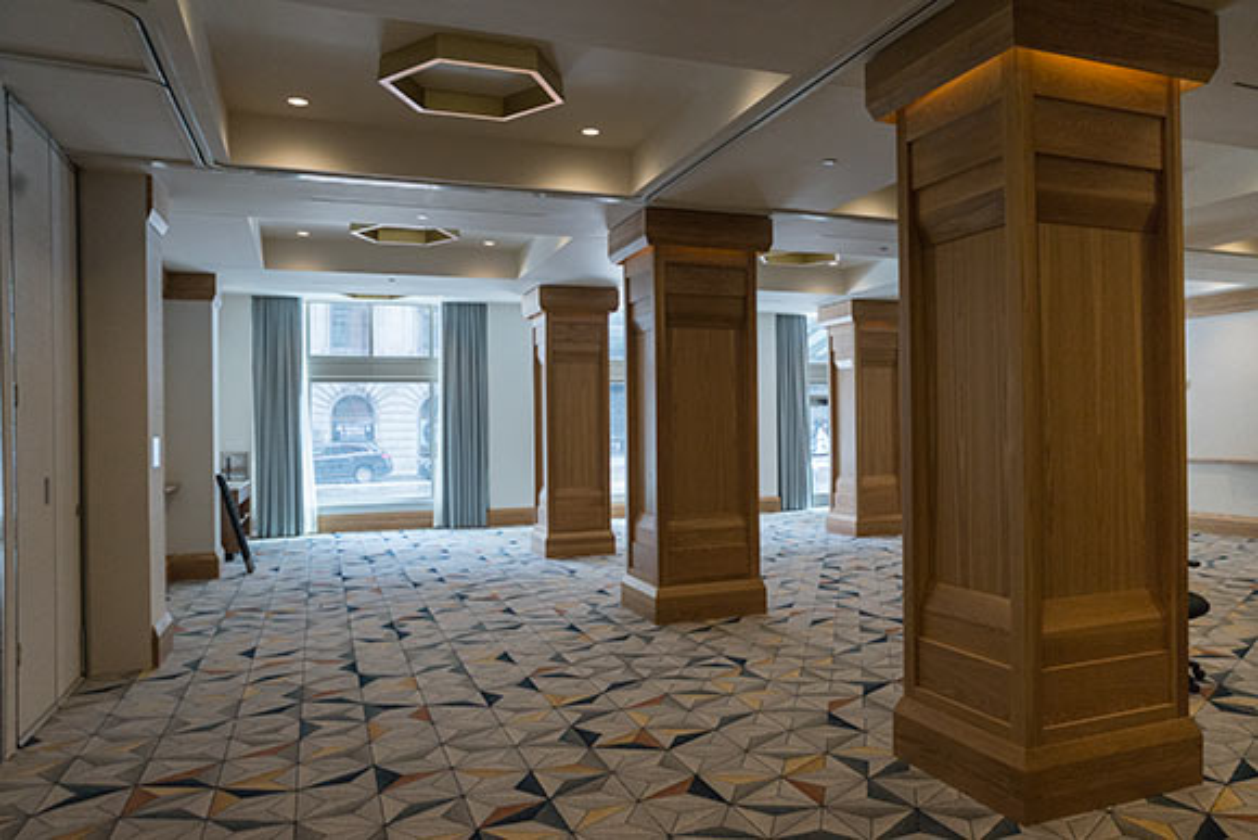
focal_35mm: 24
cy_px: 420
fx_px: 839
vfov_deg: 53.2
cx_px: 629
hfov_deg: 73.7
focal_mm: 24
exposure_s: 1/350
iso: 1250
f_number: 6.7
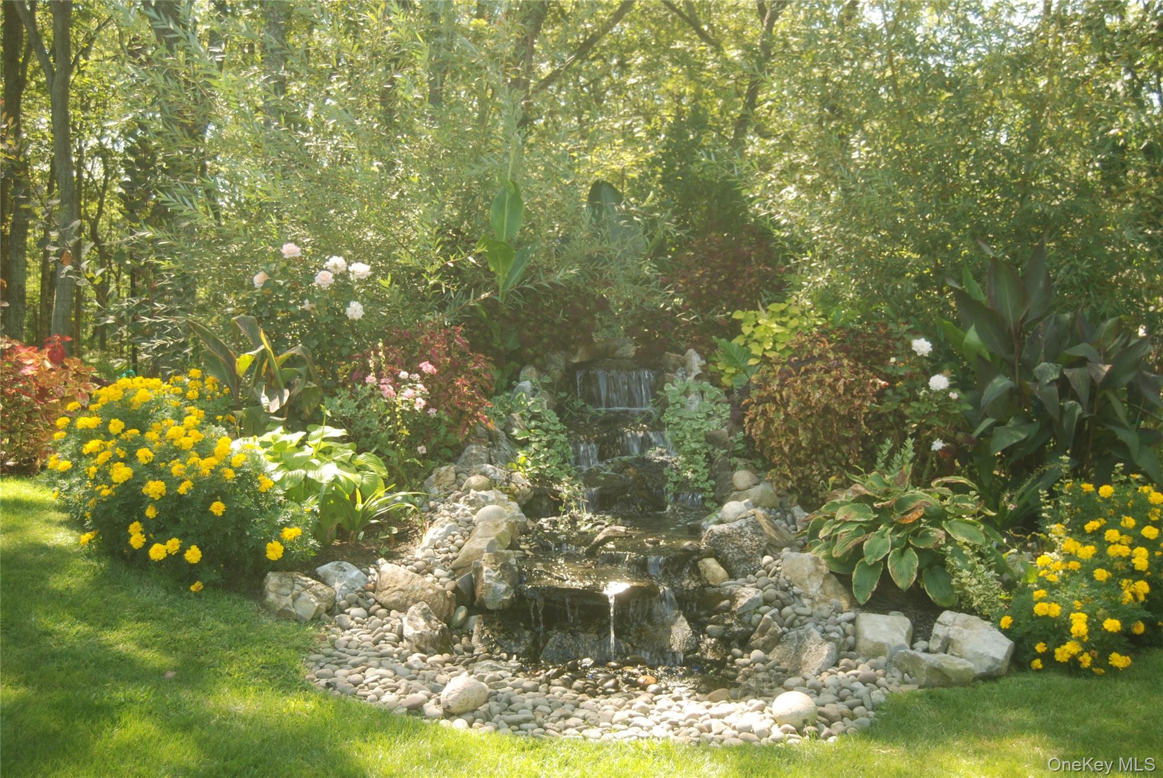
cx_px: 582
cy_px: 389
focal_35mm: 48
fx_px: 1552
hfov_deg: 41.1
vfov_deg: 28.1
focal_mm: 32
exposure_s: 1/60
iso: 200
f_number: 4.5
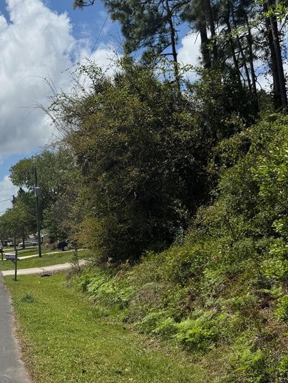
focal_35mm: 47
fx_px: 521
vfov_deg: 40.3
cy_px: 221
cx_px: 79
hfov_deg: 30.5
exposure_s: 1/12346
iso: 64
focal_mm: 6.76
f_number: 1.78
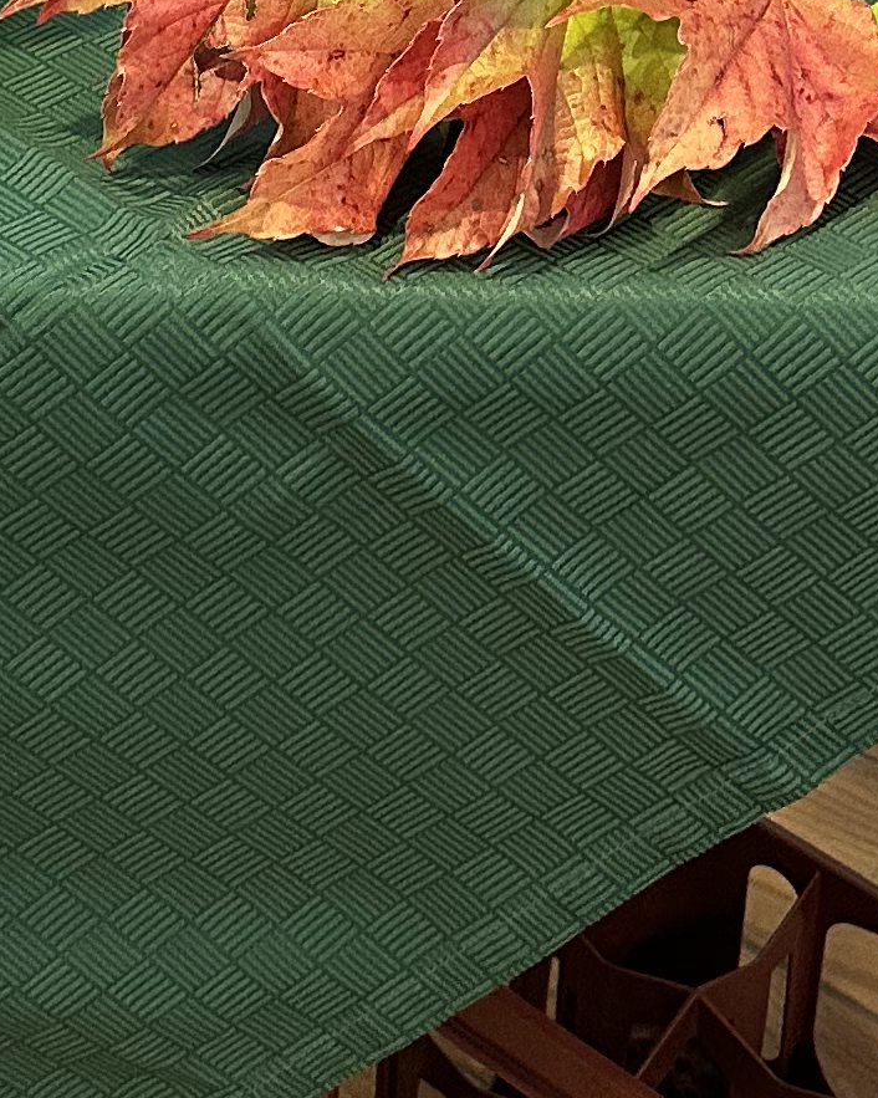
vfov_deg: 17.2
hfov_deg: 14.4
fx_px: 3477
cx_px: 328
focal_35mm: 107
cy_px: -175
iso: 250
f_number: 1.78
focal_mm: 6.86
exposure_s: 1/43
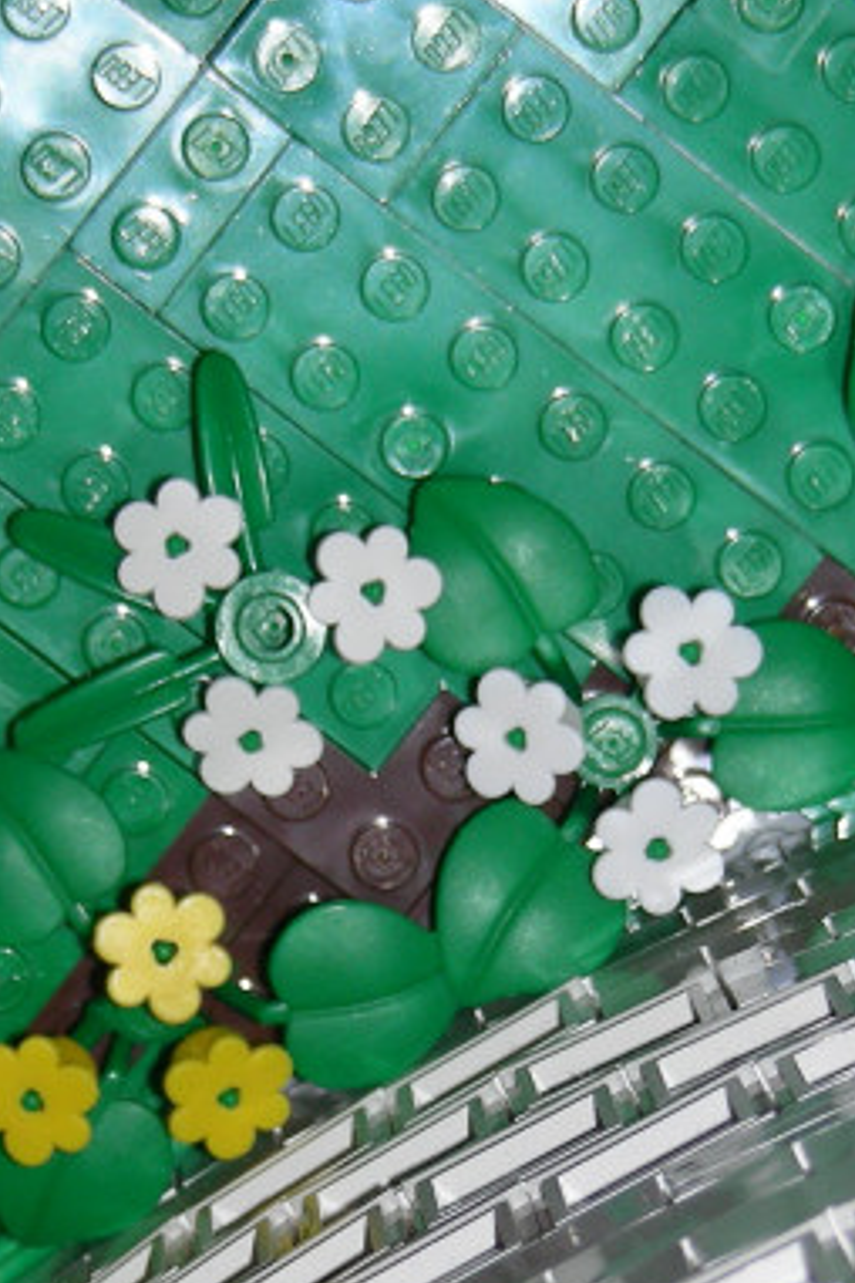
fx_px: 7694
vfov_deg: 9.5
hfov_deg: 6.4
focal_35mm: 216
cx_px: 454
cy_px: 940
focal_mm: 16.5
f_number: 3.5
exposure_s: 1/120
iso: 50
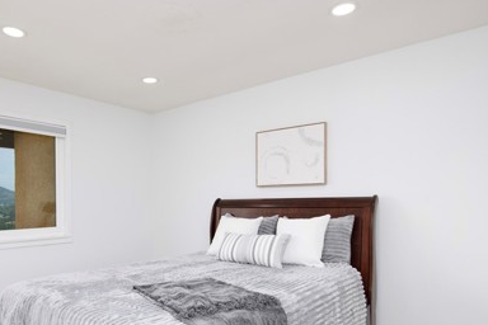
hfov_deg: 70.8
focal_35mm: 25
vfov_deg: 50.7
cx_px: 196
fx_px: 339
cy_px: 206
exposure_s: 1/250
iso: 320
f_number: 8
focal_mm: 15
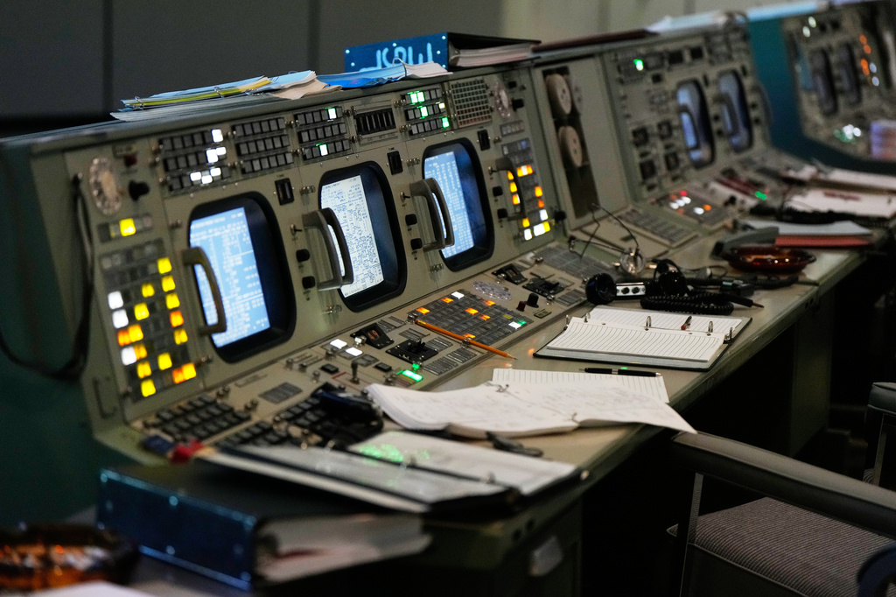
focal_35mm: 89
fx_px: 2214
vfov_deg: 15.3
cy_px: 298
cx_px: 448
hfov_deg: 22.9
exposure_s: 1/160
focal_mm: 89
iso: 4000
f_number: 2.8
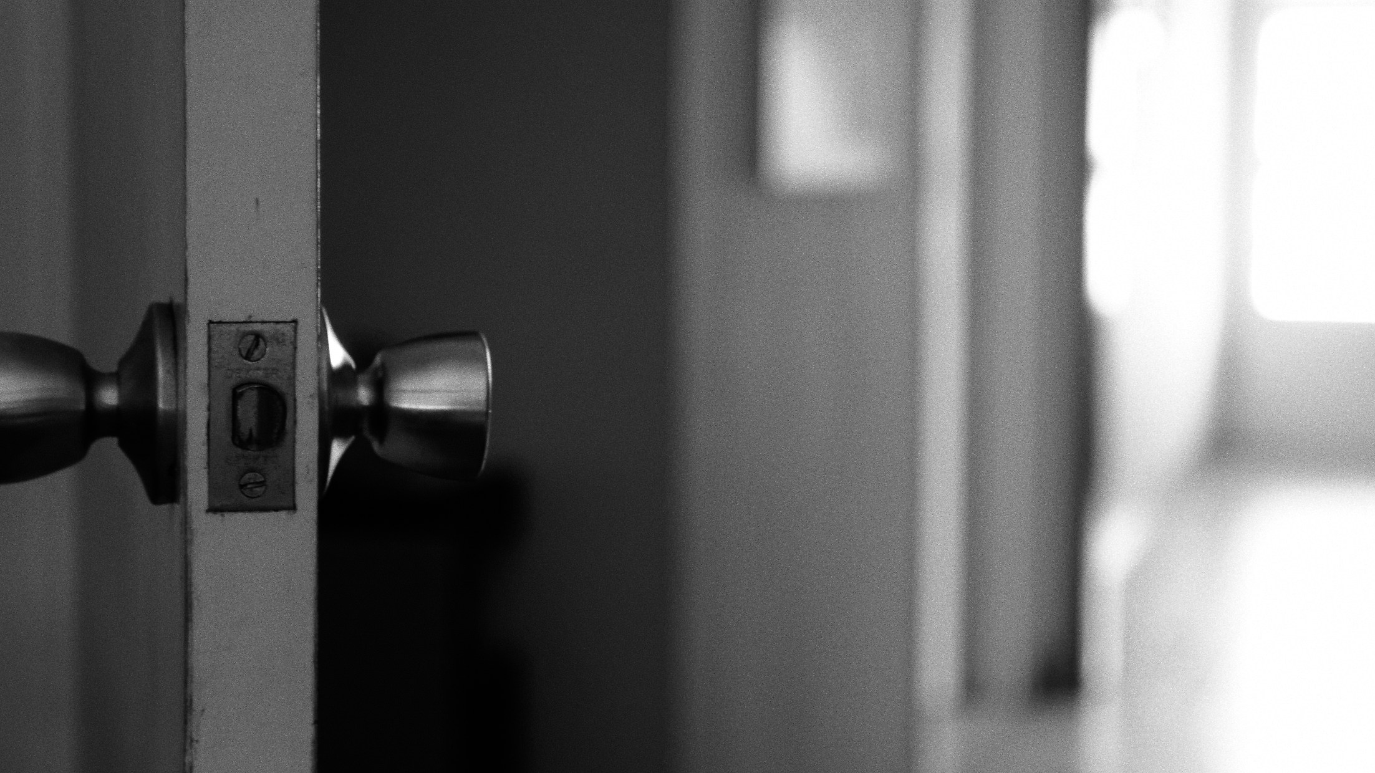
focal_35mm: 82
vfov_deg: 14.7
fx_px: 2989
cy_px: 368
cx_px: 659
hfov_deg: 25.9
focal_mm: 48
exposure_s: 1/50
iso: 1600
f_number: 2.8
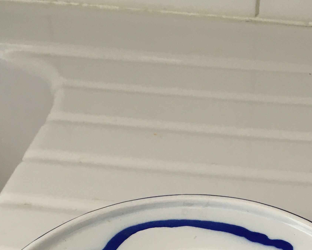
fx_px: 628
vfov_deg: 20.6
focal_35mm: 68
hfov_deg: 27.7
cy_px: 321
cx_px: 206
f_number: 2.2
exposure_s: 1/33
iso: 40
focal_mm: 4.15
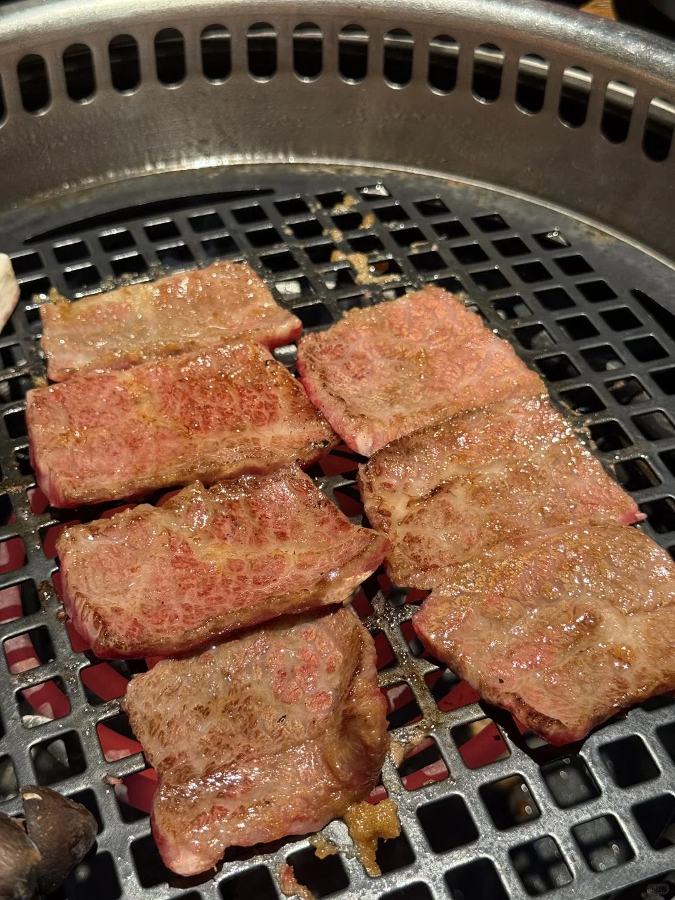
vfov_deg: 39.7
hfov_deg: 30.3
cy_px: 450
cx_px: 338
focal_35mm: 48
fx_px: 1248
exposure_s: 1/50
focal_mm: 6.76
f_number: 1.78
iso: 160
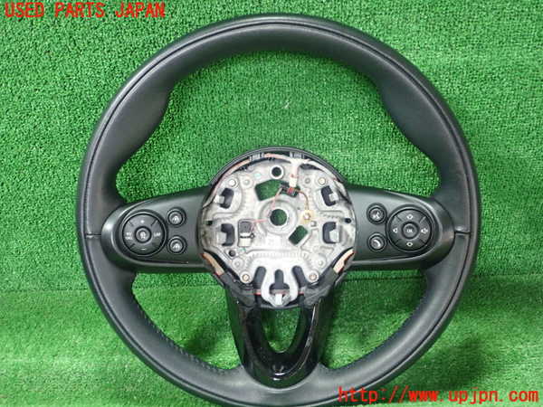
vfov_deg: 46.8
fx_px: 471
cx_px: 272
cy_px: 204
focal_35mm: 30
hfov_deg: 60.0
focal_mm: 5.5
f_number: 2.3
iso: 800
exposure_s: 1/125
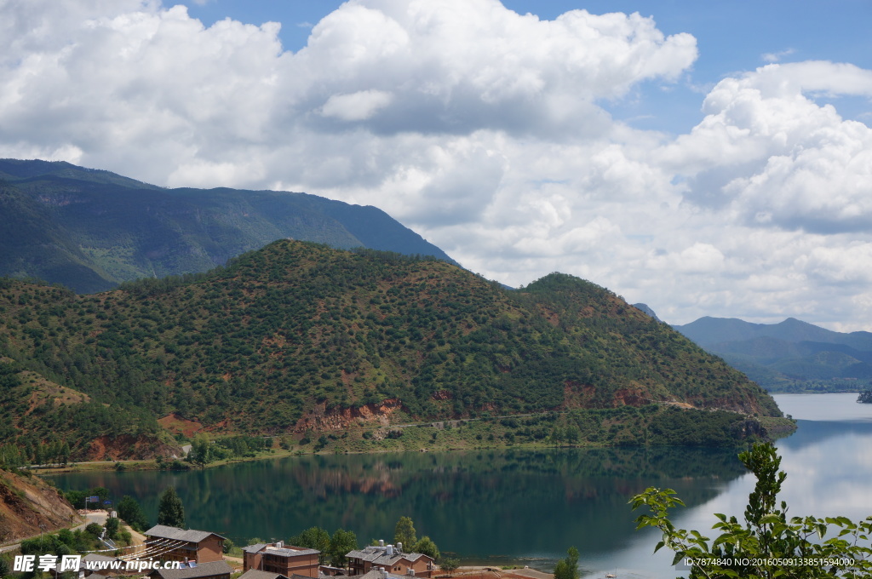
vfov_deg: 25.7
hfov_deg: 37.9
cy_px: 290
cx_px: 436
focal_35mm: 52
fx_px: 1270
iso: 100
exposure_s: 1/160
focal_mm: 35
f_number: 13
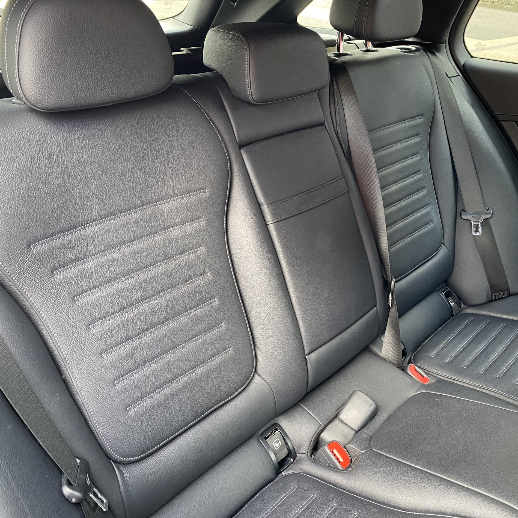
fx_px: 525
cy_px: 258
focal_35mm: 31
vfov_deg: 52.5
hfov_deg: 52.2
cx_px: 309
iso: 200
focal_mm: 4.25
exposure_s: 1/60
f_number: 1.8
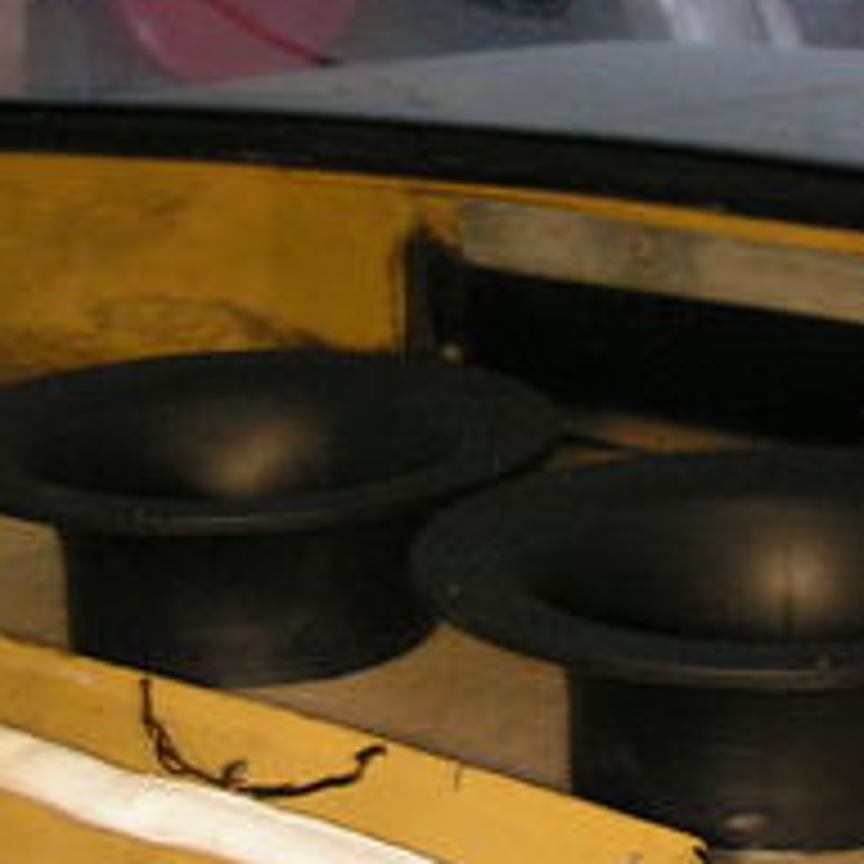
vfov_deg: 16.4
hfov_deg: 16.3
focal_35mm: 106
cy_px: 508
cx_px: 644
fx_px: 2993
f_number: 3.2
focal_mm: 6
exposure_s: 1/4
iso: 200
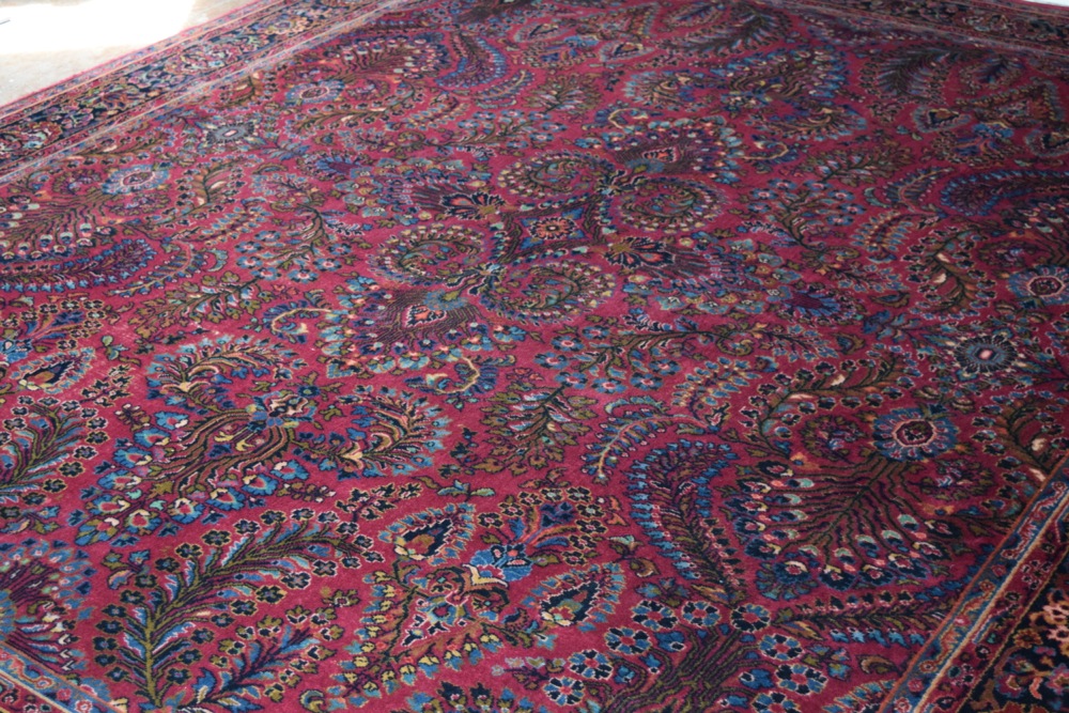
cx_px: 534
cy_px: 356
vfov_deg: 25.1
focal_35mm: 54
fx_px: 1604
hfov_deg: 36.9
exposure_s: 1/60
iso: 1800
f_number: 4.8
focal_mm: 36
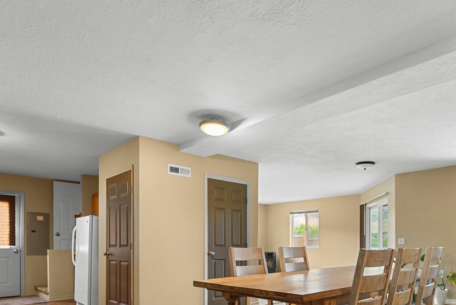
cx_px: 289
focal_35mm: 26
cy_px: 241
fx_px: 323
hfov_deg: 69.1
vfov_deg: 47.9
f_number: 3.2
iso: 400
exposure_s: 1/5
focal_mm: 15.3
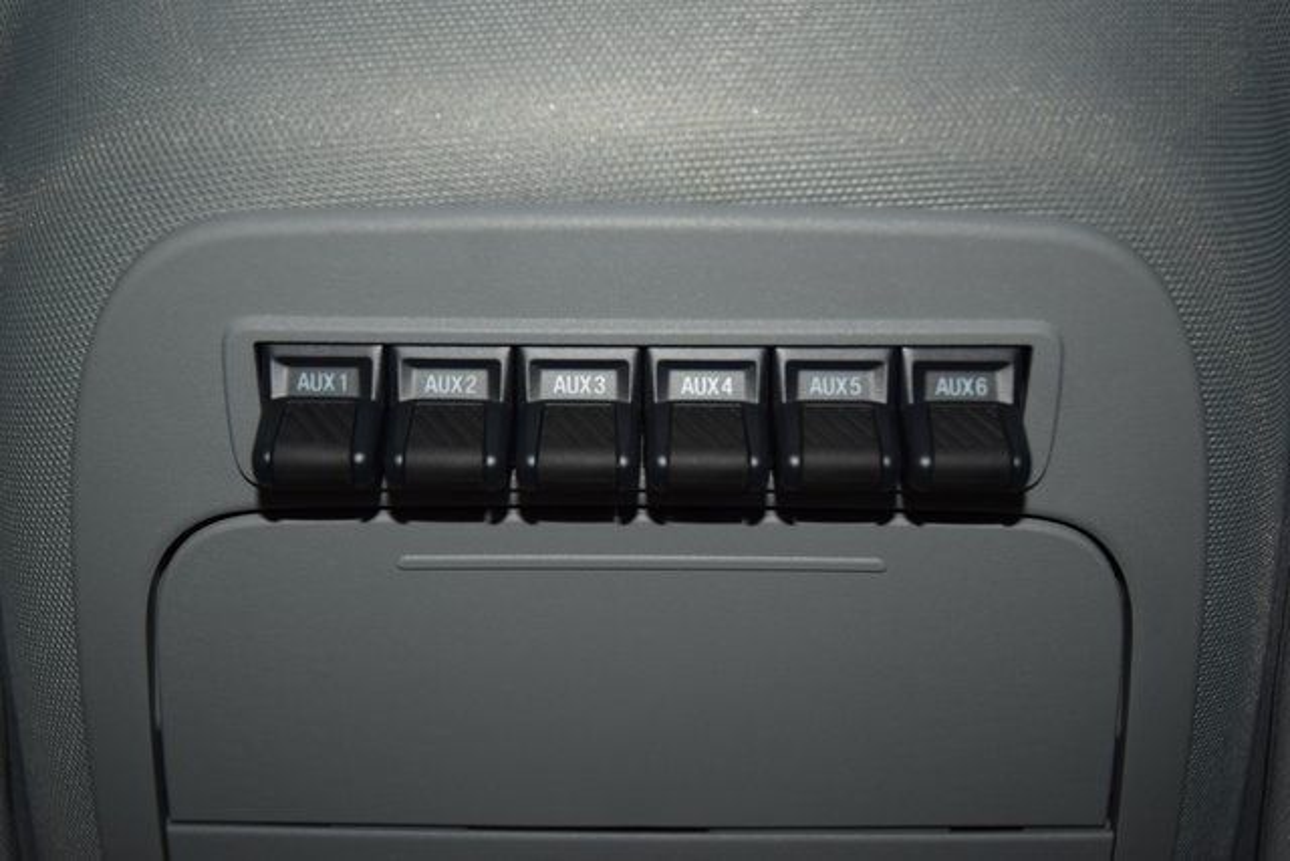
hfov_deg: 42.3
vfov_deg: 29.0
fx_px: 1667
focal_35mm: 46
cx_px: 645
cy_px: 430
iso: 320
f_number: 4
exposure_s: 1/40
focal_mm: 31
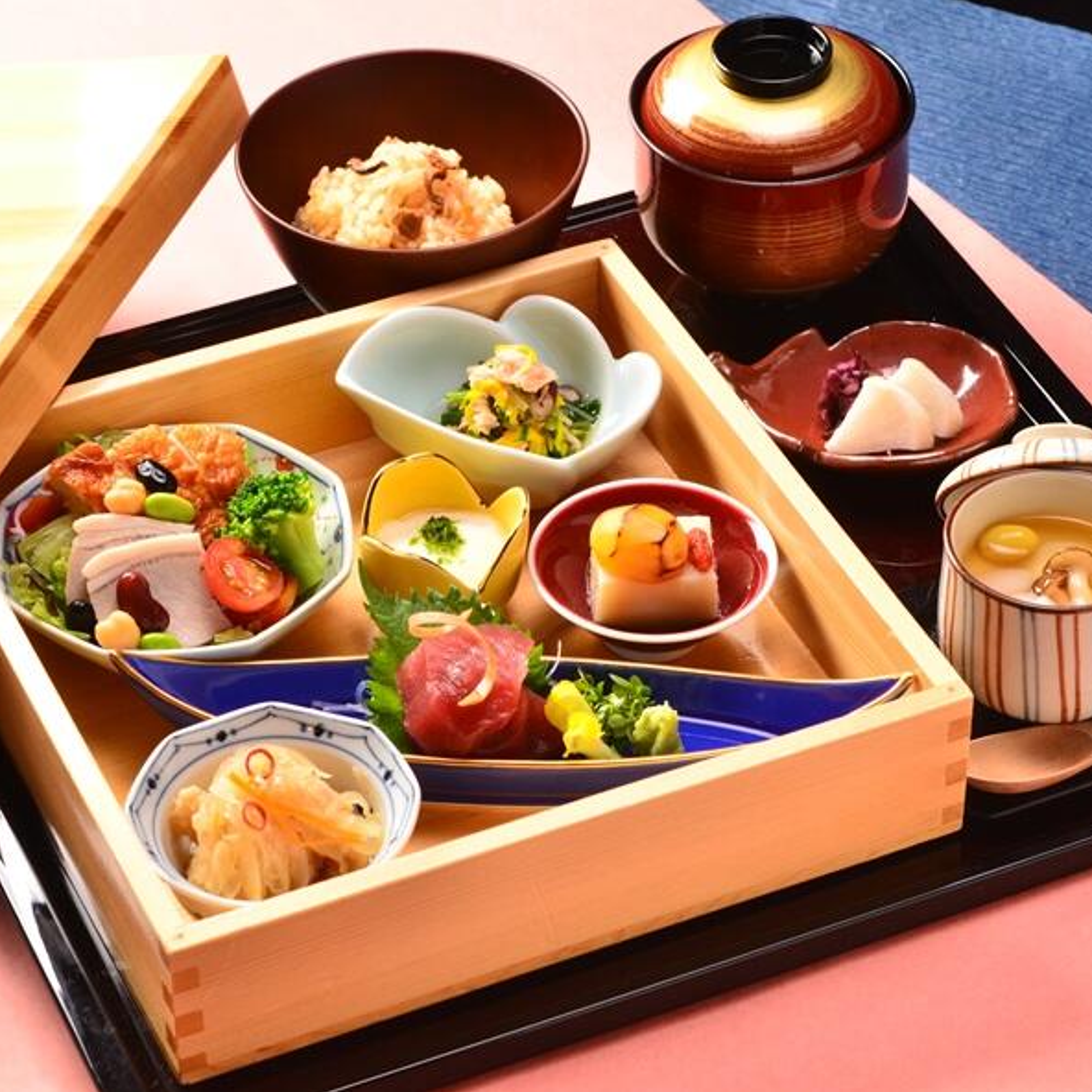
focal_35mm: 116
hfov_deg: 15.0
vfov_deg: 15.0
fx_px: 4140
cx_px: 548
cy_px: 546
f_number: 9.5
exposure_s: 1/90
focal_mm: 60
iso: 500
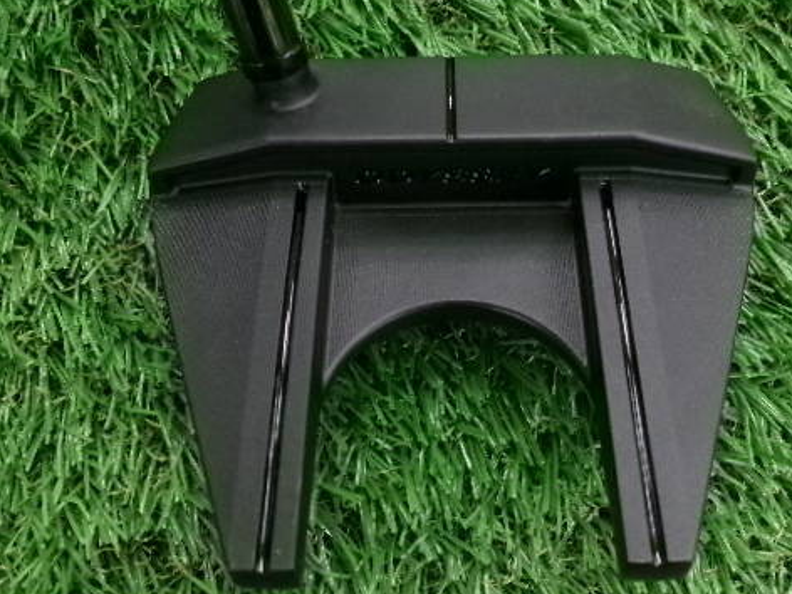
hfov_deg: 48.8
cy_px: 300
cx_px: 453
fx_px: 869
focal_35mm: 38
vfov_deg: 37.7
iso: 800
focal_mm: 5.1
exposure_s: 1/34
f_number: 3.9
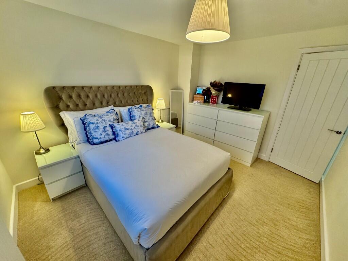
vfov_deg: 85.7
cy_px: 130
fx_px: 141
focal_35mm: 14
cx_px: 174
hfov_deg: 102.1
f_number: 2.2
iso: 250
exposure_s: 1/100
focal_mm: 2.22
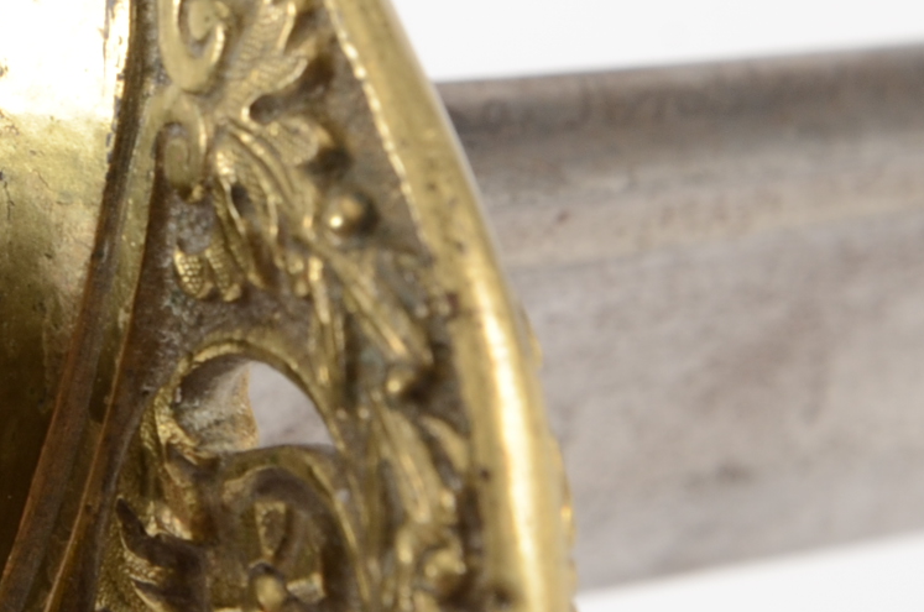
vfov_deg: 2.6
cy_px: -22
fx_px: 13312
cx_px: -32
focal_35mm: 520
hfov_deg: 4.0
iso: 200
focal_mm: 105
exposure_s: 1/125
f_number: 11
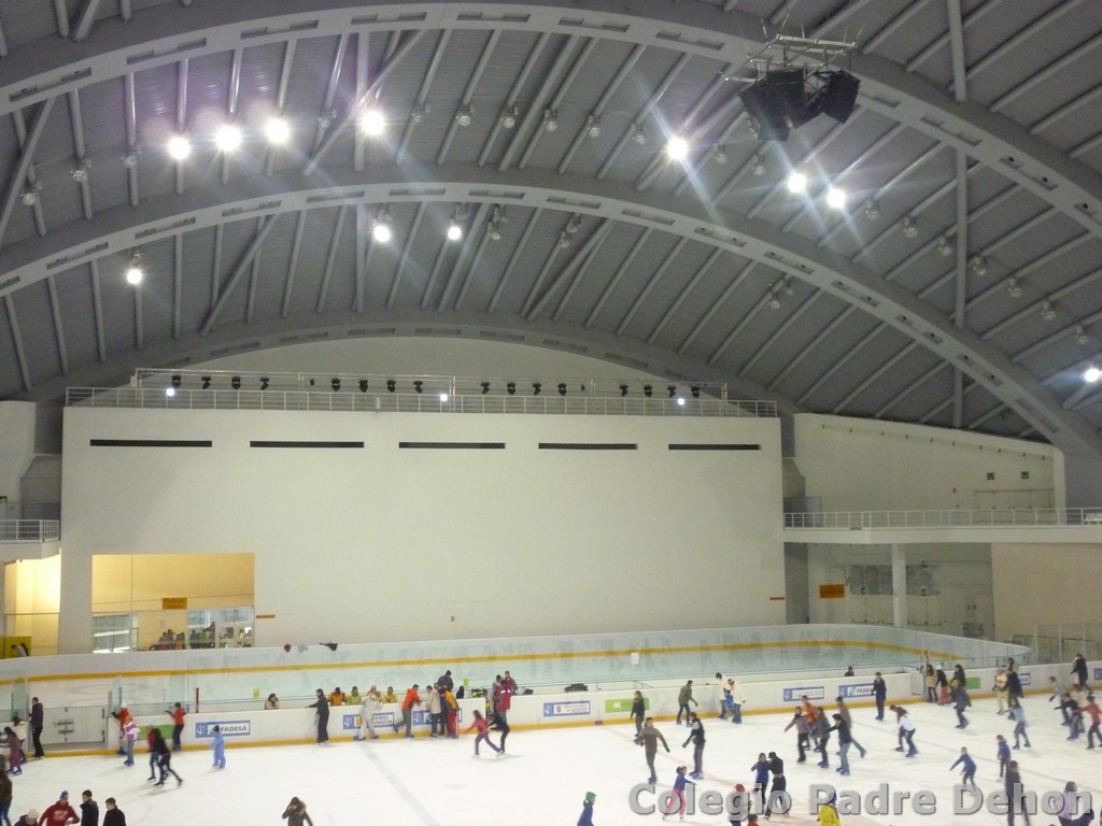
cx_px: 551
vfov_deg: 38.7
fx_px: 1178
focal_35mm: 37
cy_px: 413
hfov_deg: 50.1
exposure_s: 1/30
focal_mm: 6.5
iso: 640
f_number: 4
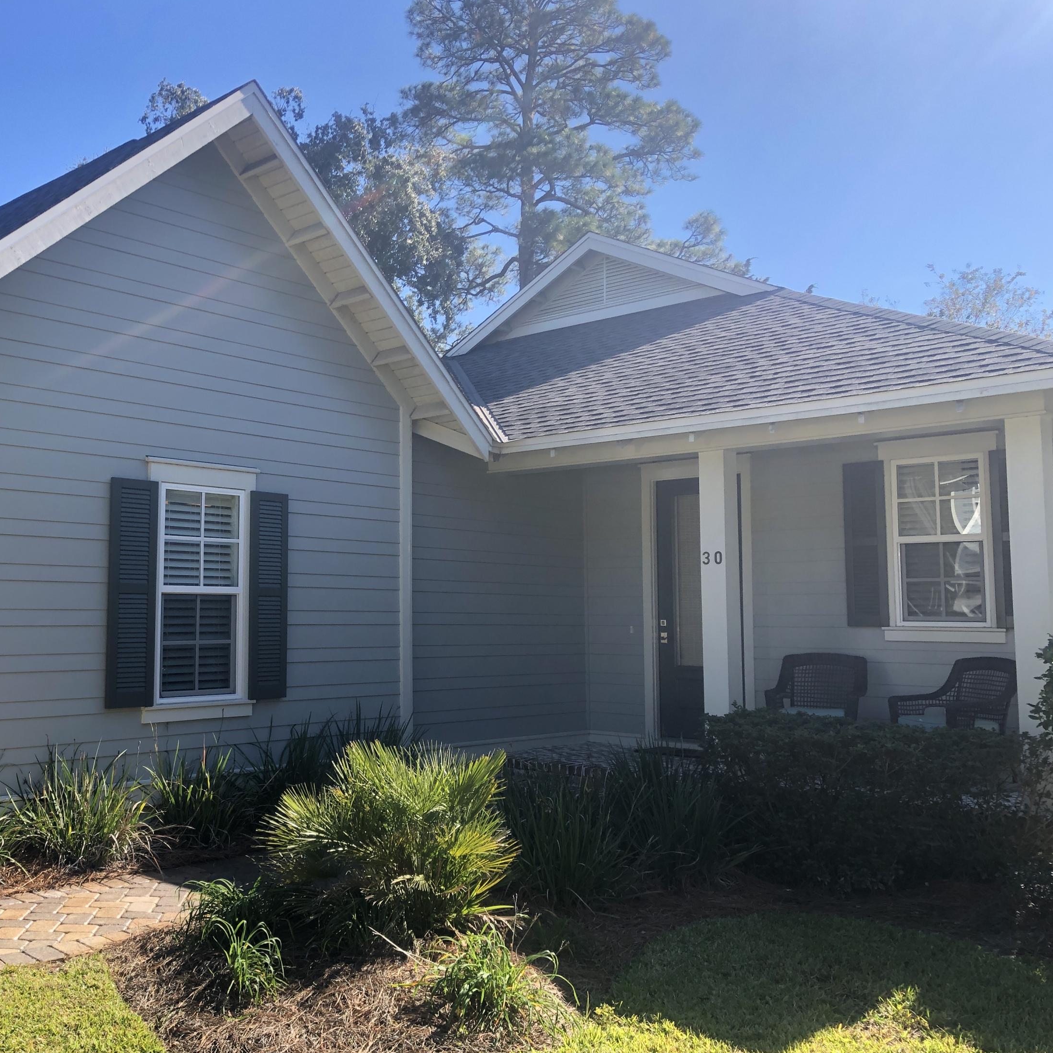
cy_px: 523
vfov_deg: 48.5
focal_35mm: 34
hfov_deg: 47.5
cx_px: 336
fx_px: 1170
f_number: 1.8
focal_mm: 3.99
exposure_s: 1/666
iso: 20
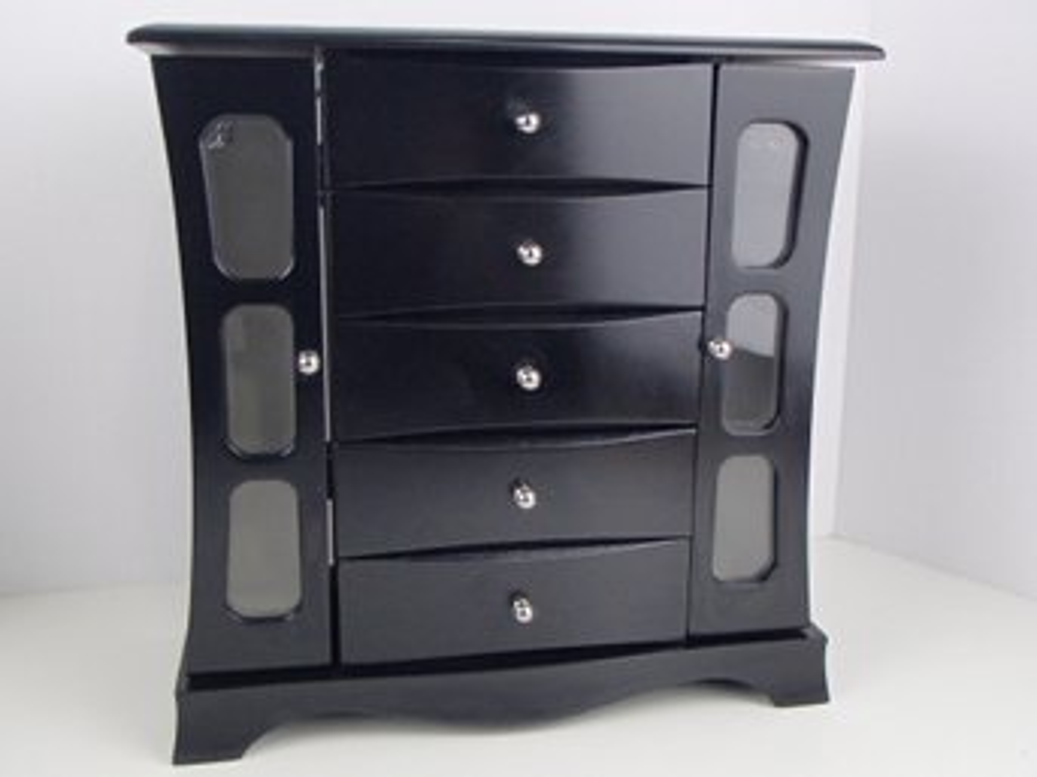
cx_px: 518
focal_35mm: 37
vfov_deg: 38.6
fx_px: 1108
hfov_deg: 50.2
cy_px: 388
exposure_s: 1/160
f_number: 4.7
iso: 640
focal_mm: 6.64
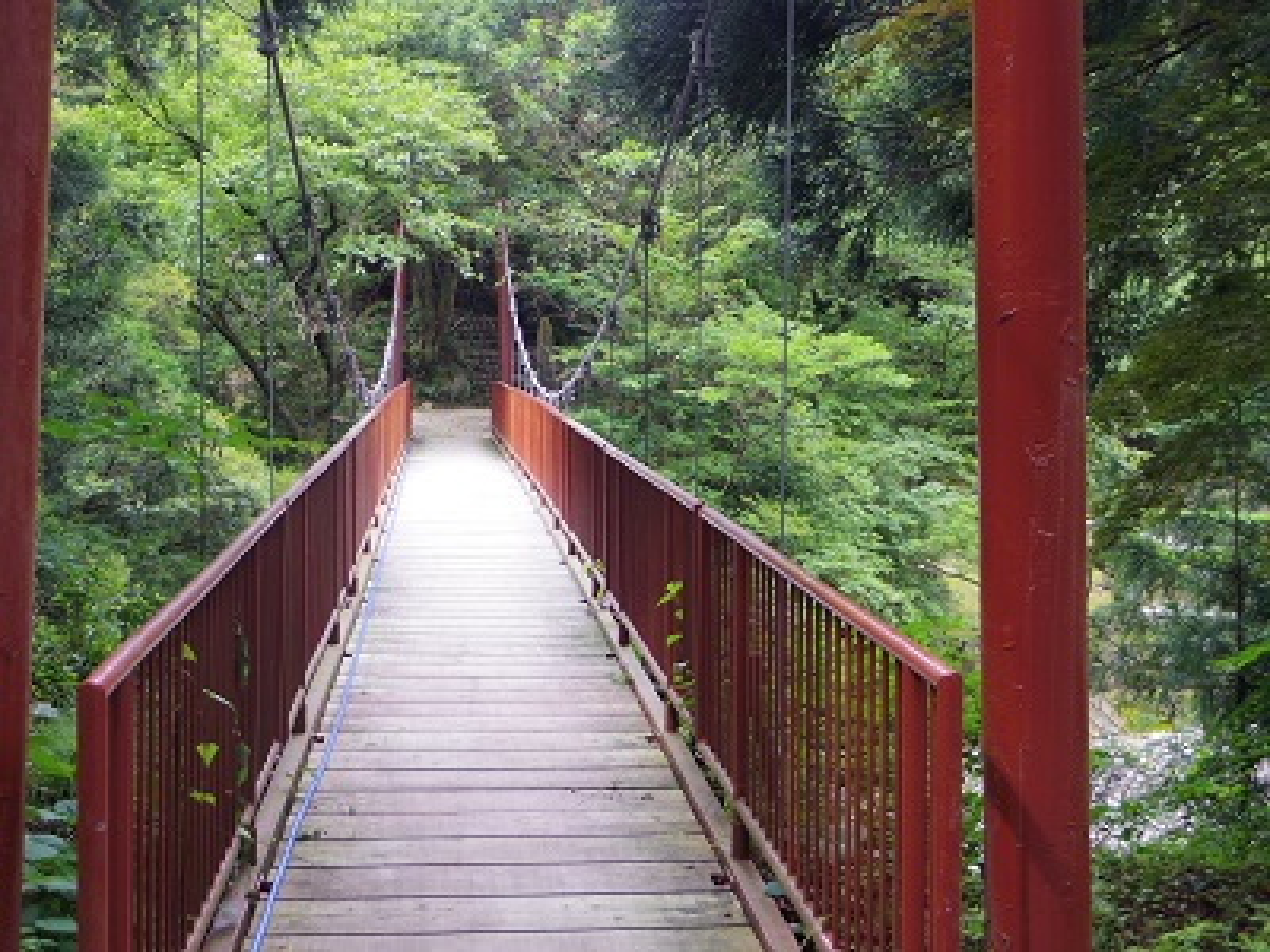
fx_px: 1724
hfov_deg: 40.4
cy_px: 476
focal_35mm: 47
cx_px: 635
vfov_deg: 30.9
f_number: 3.5
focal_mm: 10.3
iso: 400
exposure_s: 1/60
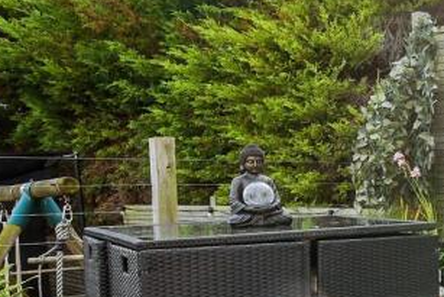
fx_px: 740
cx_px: 651
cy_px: 209
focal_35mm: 60
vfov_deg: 22.5
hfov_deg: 25.7
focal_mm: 12
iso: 200
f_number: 8
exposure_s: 1/200
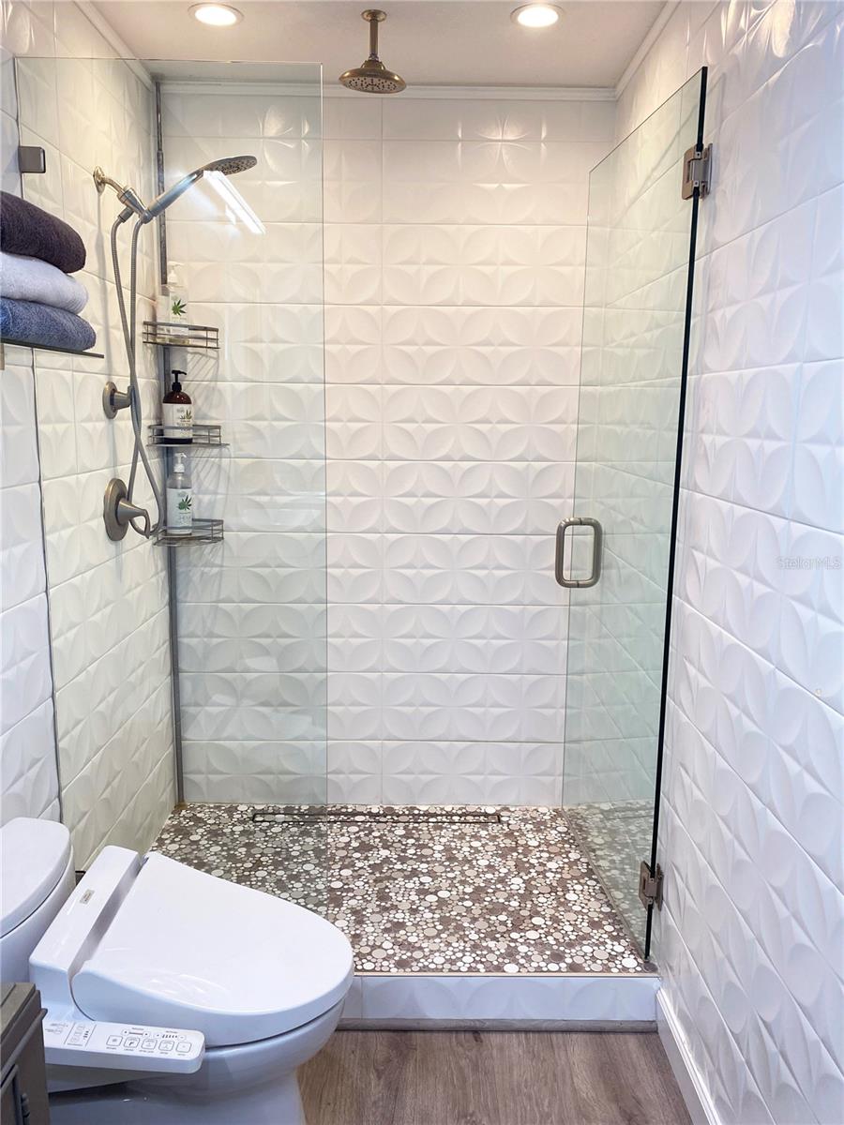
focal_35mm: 26
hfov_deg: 53.1
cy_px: 562
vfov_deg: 67.3
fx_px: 845
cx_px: 422
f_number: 1.8
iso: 64
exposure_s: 1/60
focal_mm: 4.25
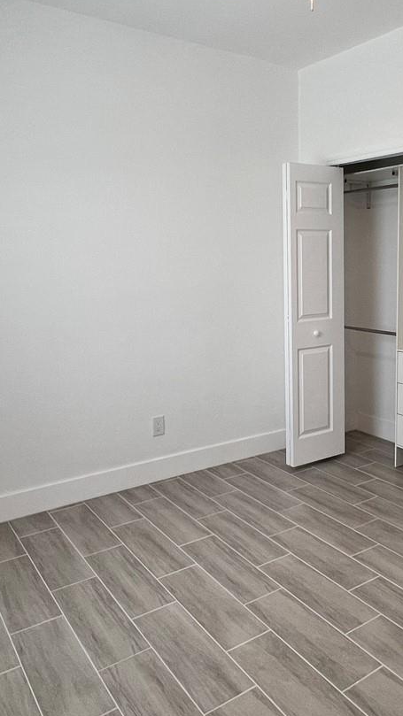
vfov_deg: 67.6
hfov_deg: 40.4
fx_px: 532
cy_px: 308
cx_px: 298
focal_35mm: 28
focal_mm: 1.57
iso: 80
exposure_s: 1/120
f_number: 1.8
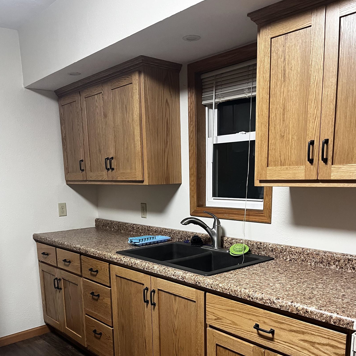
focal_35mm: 33
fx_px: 384
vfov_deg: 48.5
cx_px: 176
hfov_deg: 49.7
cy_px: 251
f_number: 1.6
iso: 250
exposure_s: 1/60
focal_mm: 5.1
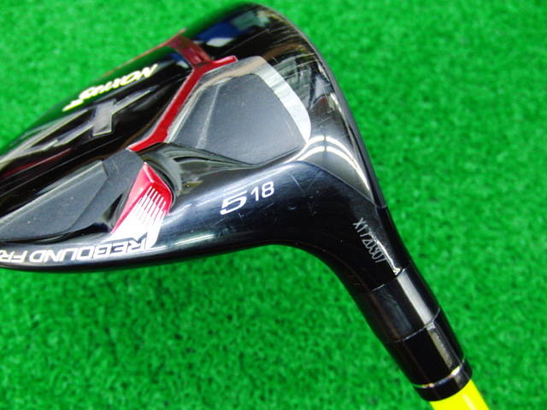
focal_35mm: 37
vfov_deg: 38.7
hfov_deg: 50.1
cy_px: 205
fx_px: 585
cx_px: 274
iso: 400
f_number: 3.6
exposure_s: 1/20
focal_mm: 6.42
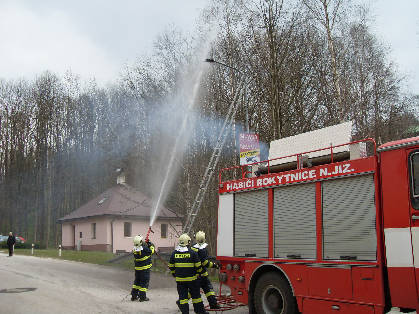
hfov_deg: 50.1
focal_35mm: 37
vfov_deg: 38.7
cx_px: 210
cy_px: 157
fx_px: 448
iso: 80
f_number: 7
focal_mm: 6.3
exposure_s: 1/125
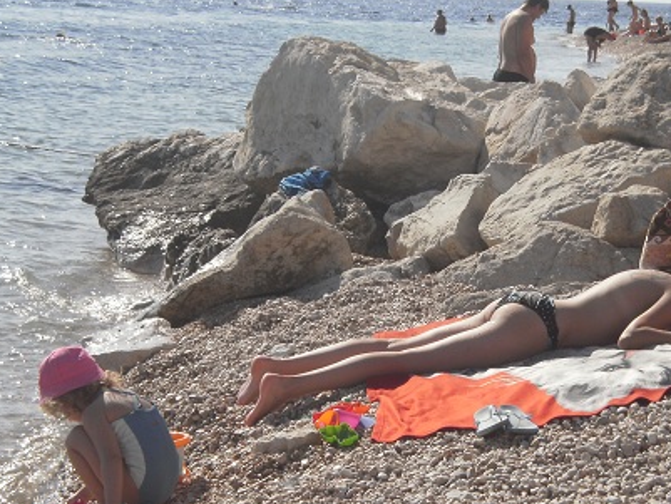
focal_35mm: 112
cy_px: 284
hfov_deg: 17.5
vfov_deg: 13.2
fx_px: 2172
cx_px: 423
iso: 100
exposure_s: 1/500
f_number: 7.2
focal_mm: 14.3
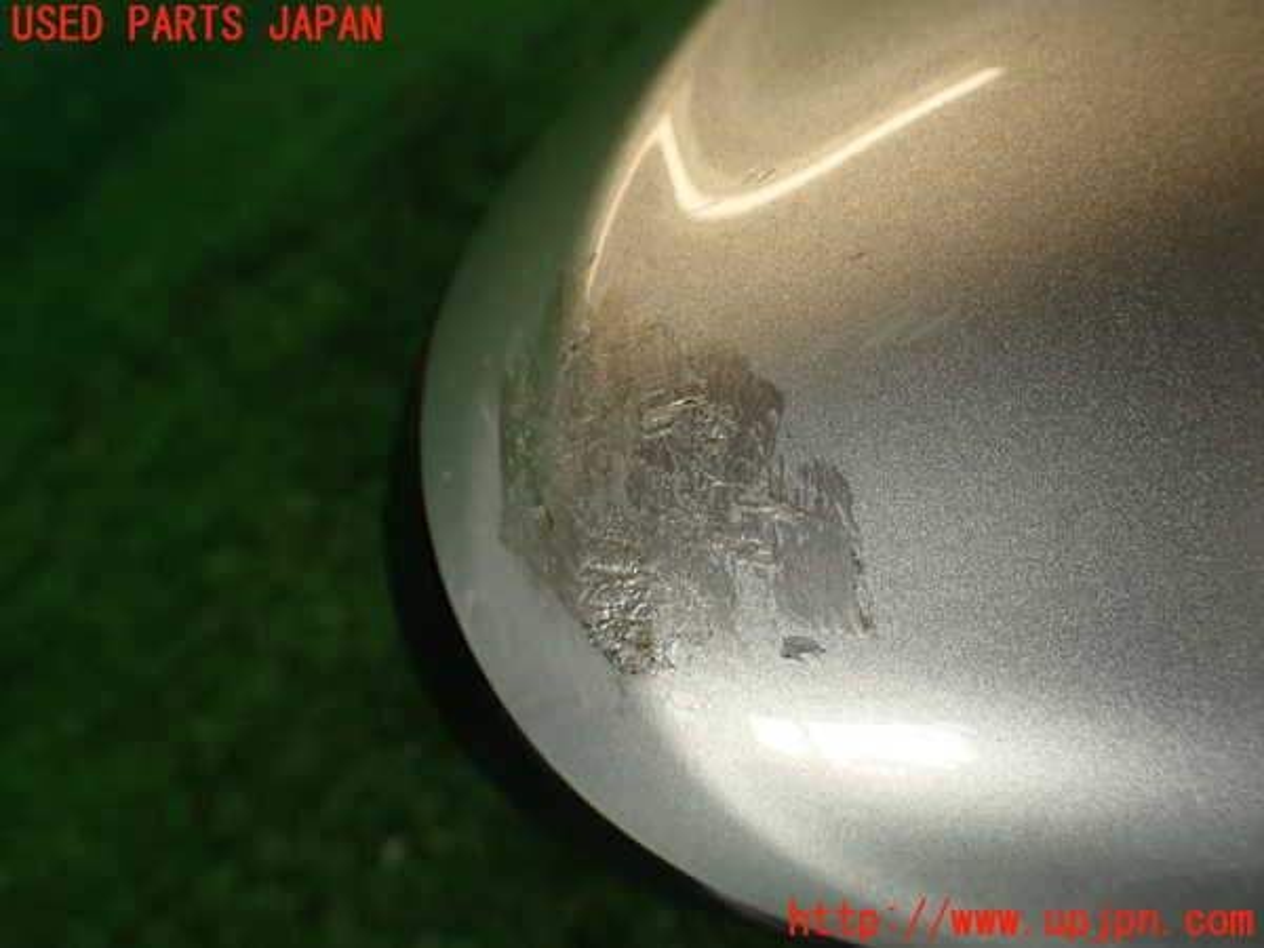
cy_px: 474
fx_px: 1168
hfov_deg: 56.8
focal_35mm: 32
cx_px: 632
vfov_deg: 44.2
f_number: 3.2
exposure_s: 1/60
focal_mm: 5.79
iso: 100
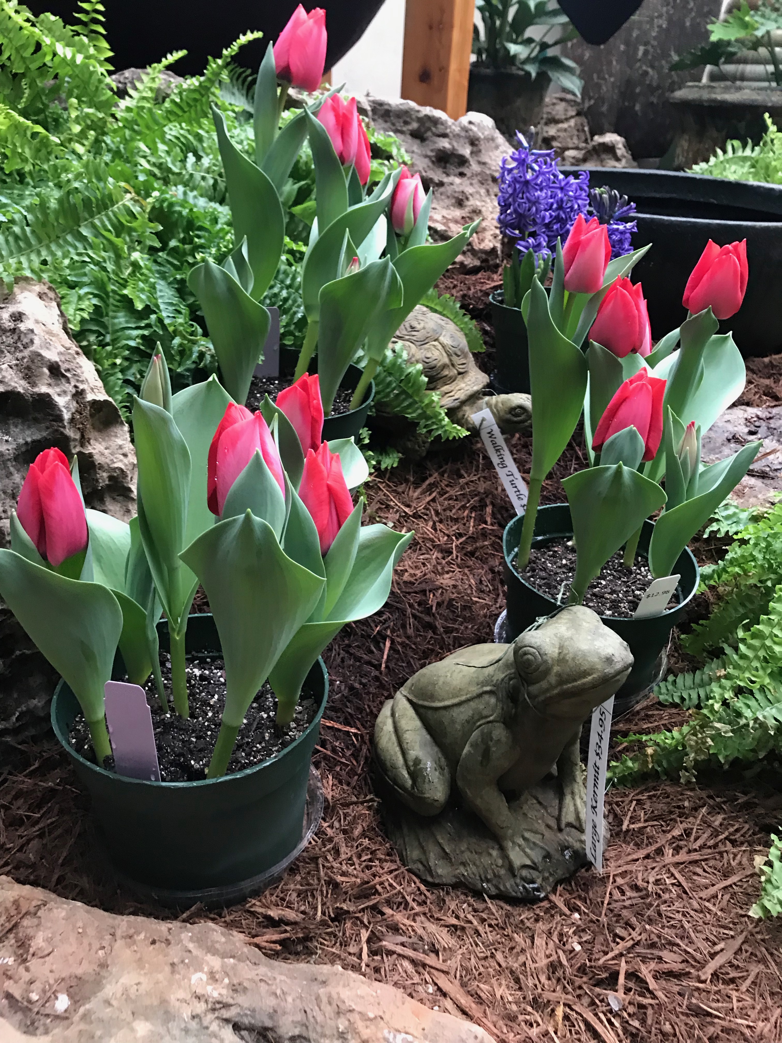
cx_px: 391
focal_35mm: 28
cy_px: 522
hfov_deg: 49.7
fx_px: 843
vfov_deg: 63.4
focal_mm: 3.99
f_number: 1.8
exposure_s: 1/15
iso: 50
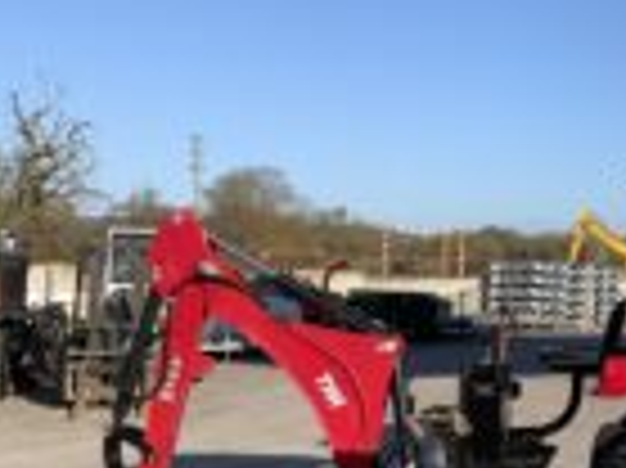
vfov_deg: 19.6
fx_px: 1355
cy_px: 220
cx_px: 797
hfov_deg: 23.3
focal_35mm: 75
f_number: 1.8
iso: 20
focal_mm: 3
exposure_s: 1/2058
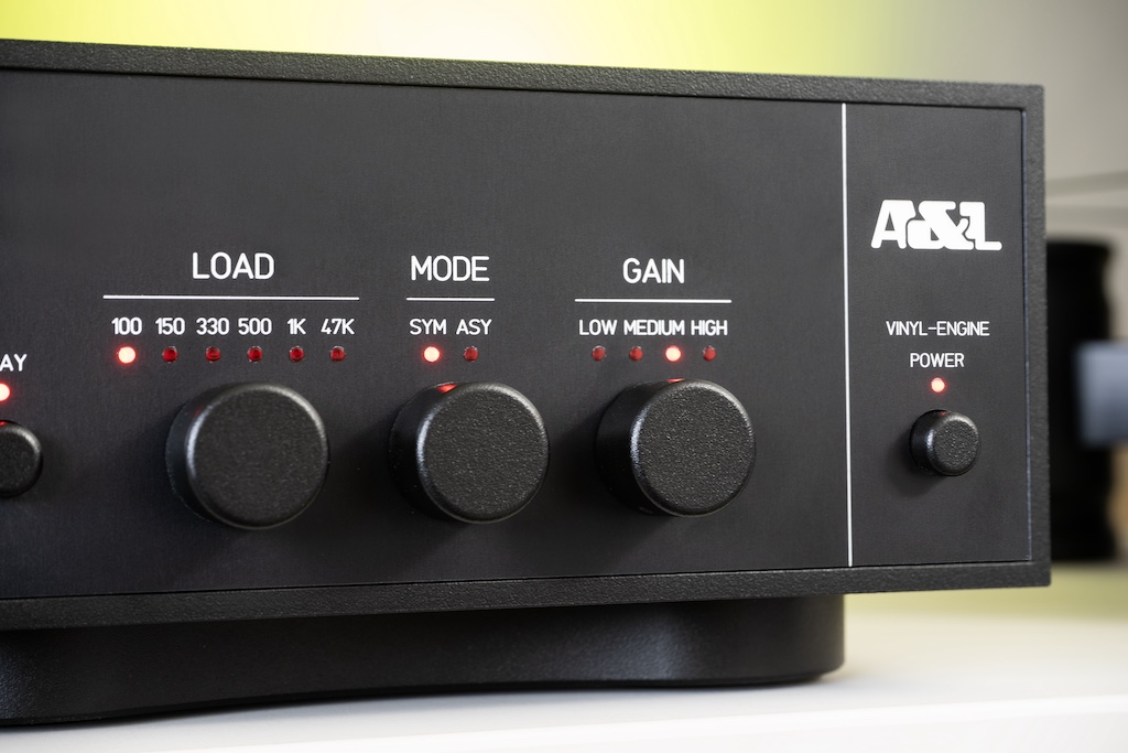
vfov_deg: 19.5
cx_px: 564
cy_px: 376
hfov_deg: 28.8
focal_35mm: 70
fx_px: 2193
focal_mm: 70
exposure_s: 1.6
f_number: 11
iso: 125
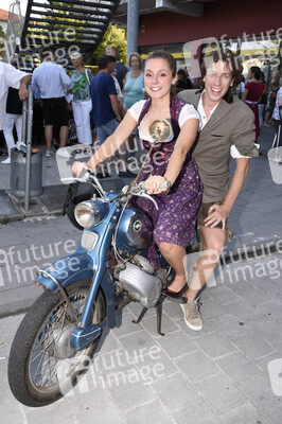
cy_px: 212
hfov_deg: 42.3
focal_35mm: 31
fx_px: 365
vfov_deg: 60.3
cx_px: 141
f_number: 8
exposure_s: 1/160
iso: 800
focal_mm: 31
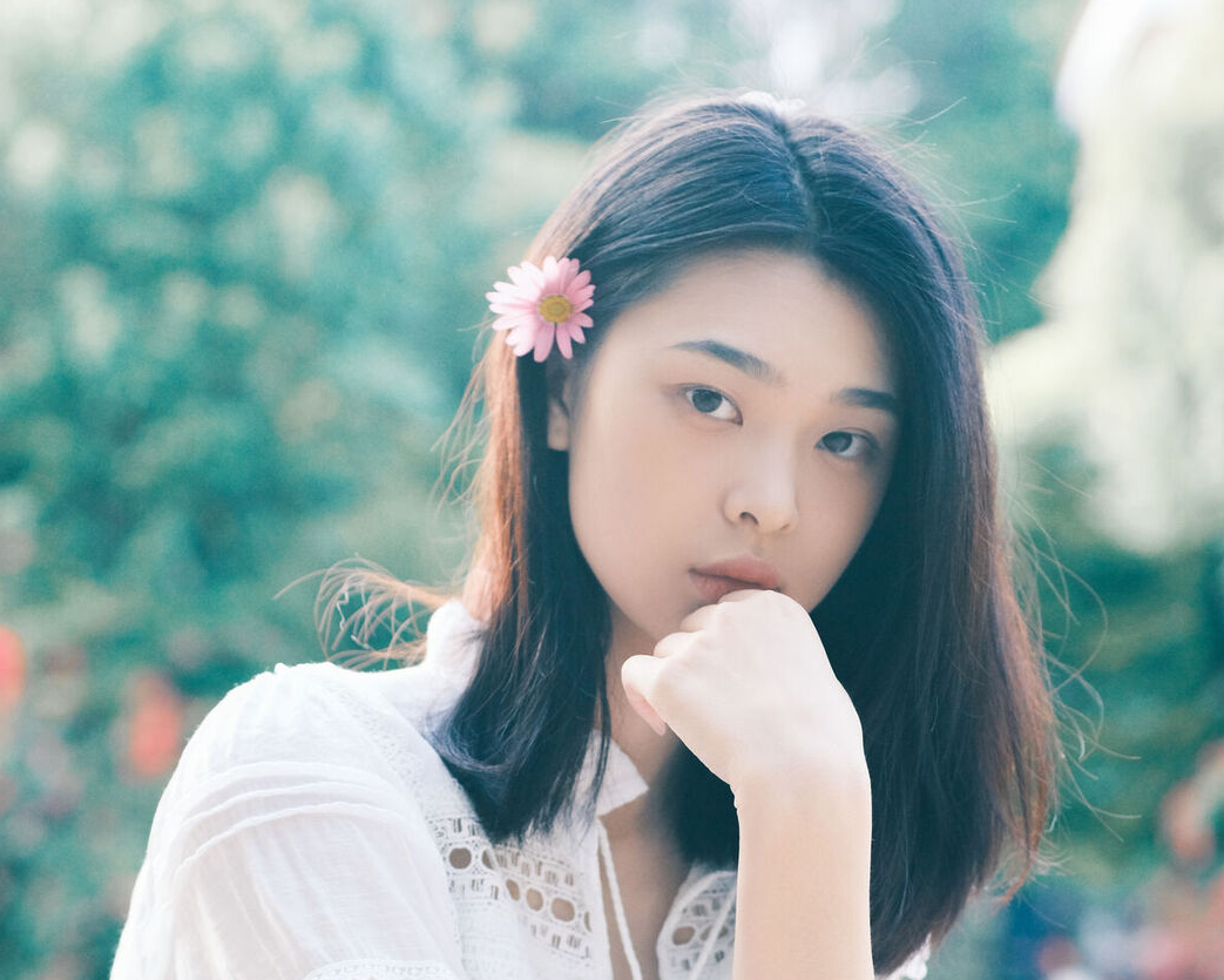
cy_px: 626
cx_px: 609
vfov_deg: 13.0
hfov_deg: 16.2
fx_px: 4312
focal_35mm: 119
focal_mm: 56
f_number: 2.8
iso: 1000
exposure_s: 1/640
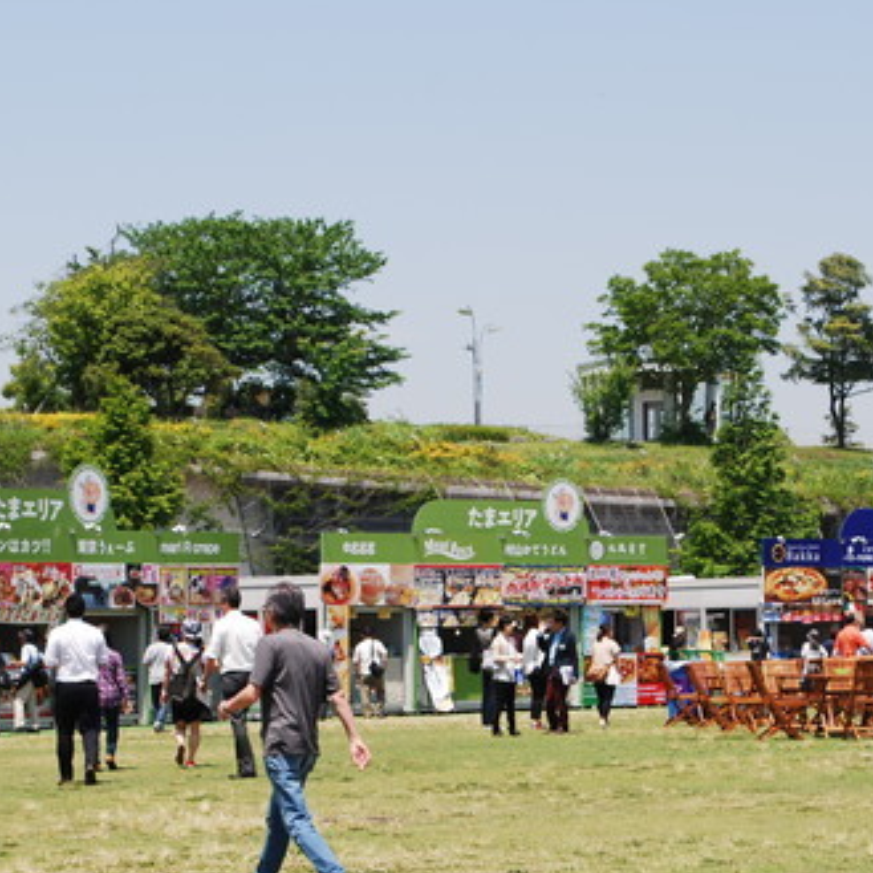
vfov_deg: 14.1
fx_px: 3538
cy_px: 470
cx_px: 435
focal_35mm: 124
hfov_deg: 14.1
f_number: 7.1
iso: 100
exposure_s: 1/200
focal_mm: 50
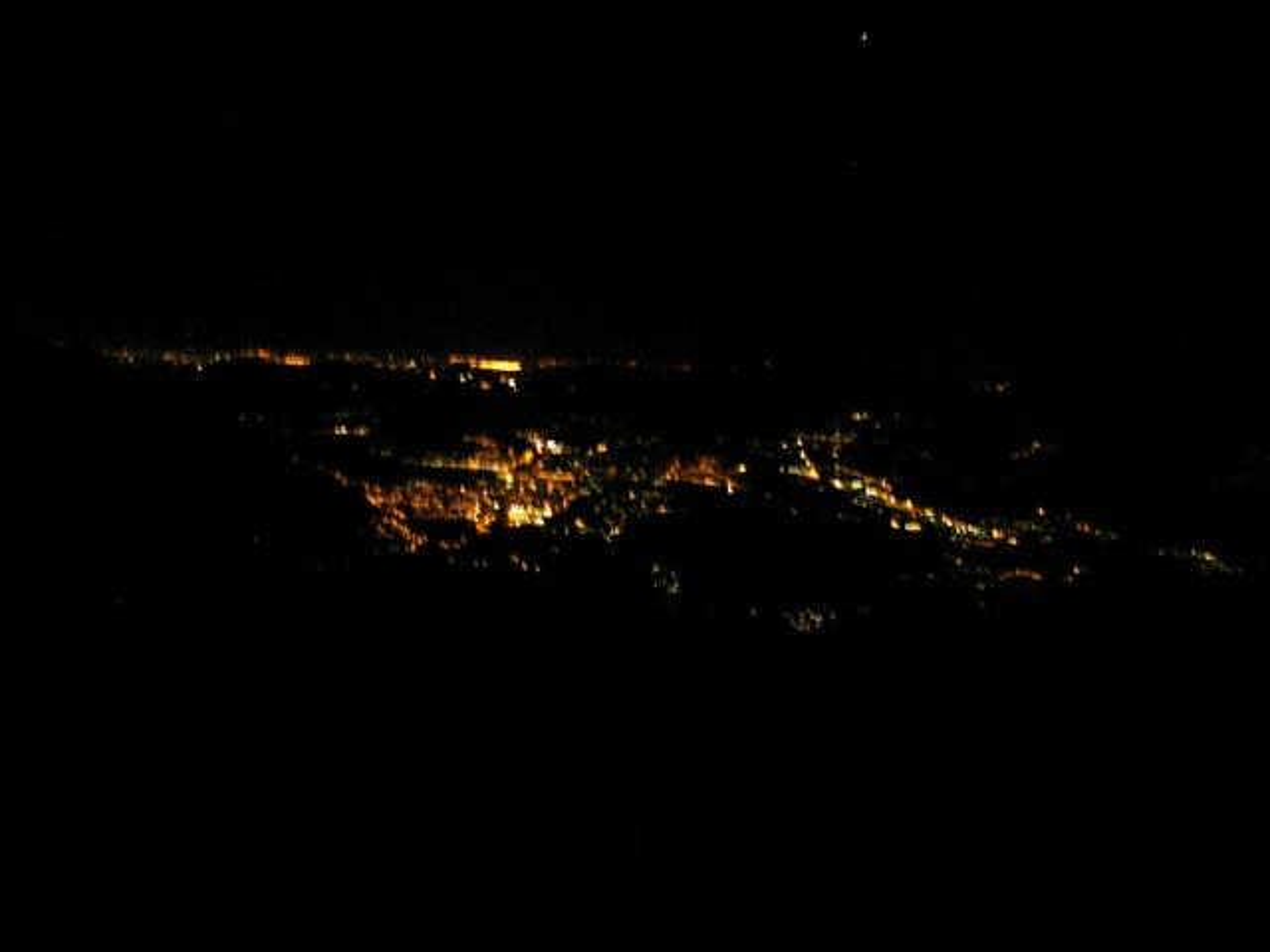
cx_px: 635
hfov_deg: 52.6
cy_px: 476
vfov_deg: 40.7
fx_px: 1284
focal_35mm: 35
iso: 160
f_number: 2.8
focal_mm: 5.86
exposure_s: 2
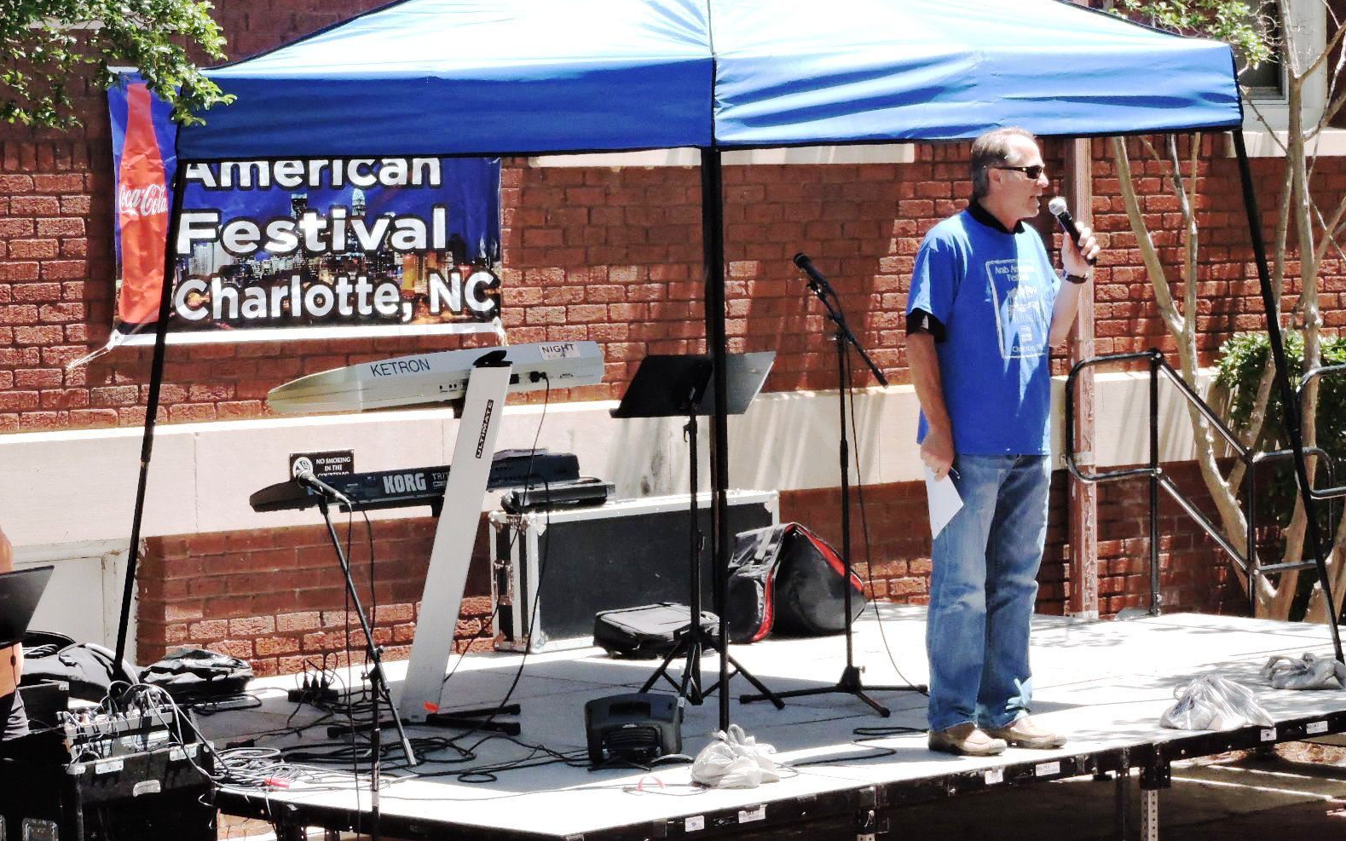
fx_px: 5319
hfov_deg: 14.4
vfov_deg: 9.0
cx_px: 676
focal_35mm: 145
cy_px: 353
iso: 800
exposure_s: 1/1000
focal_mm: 24.1
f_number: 5.4
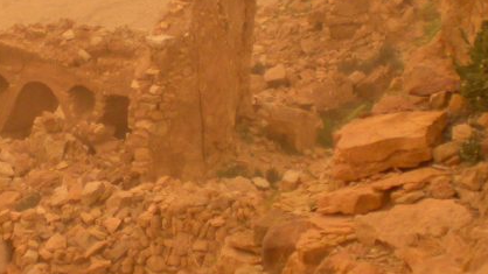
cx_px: 30
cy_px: 111
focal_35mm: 317
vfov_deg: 3.8
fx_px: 4101
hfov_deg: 6.8
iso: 100
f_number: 5
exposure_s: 1/84.7
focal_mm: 31.5
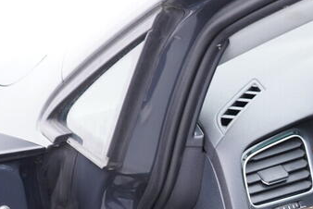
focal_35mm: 109
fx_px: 948
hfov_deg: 17.0
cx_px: 463
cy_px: 310
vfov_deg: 12.0
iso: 250
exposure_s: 1/40
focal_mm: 24
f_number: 2.8
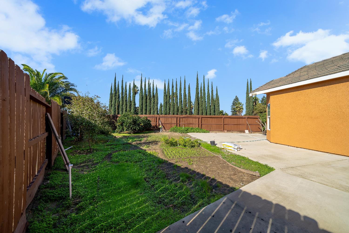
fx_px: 116
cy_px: 116
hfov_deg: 112.6
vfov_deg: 90.0
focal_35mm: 12
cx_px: 174
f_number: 10
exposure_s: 1/160
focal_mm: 12
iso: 100
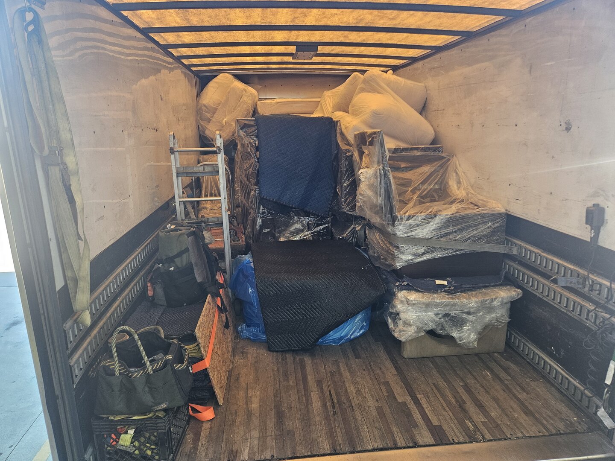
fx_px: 409
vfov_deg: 58.9
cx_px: 308
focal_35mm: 23
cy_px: 230
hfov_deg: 73.9
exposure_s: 1/120
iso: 125
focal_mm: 5.4
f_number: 1.8
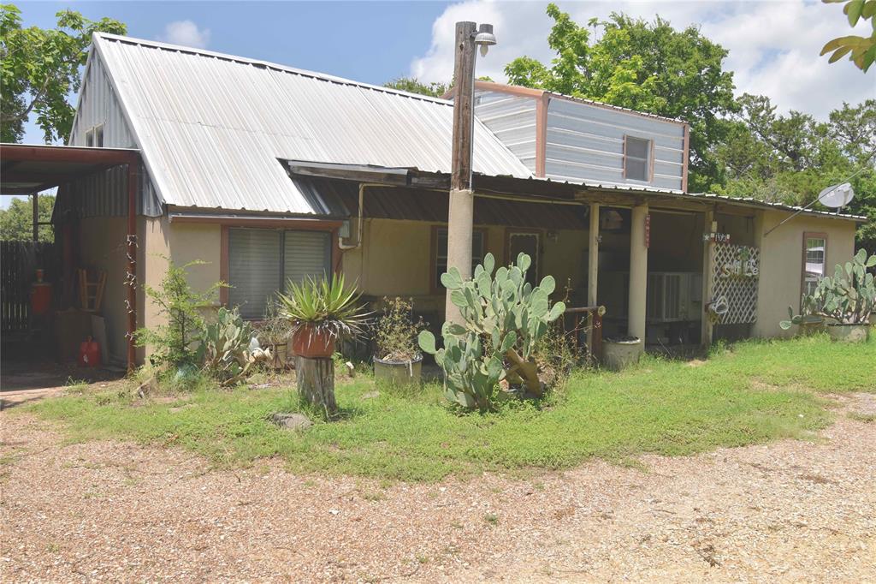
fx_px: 730
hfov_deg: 61.9
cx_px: 438
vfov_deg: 43.6
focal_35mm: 30
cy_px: 292
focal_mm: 20
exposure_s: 1/200
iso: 100
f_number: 10
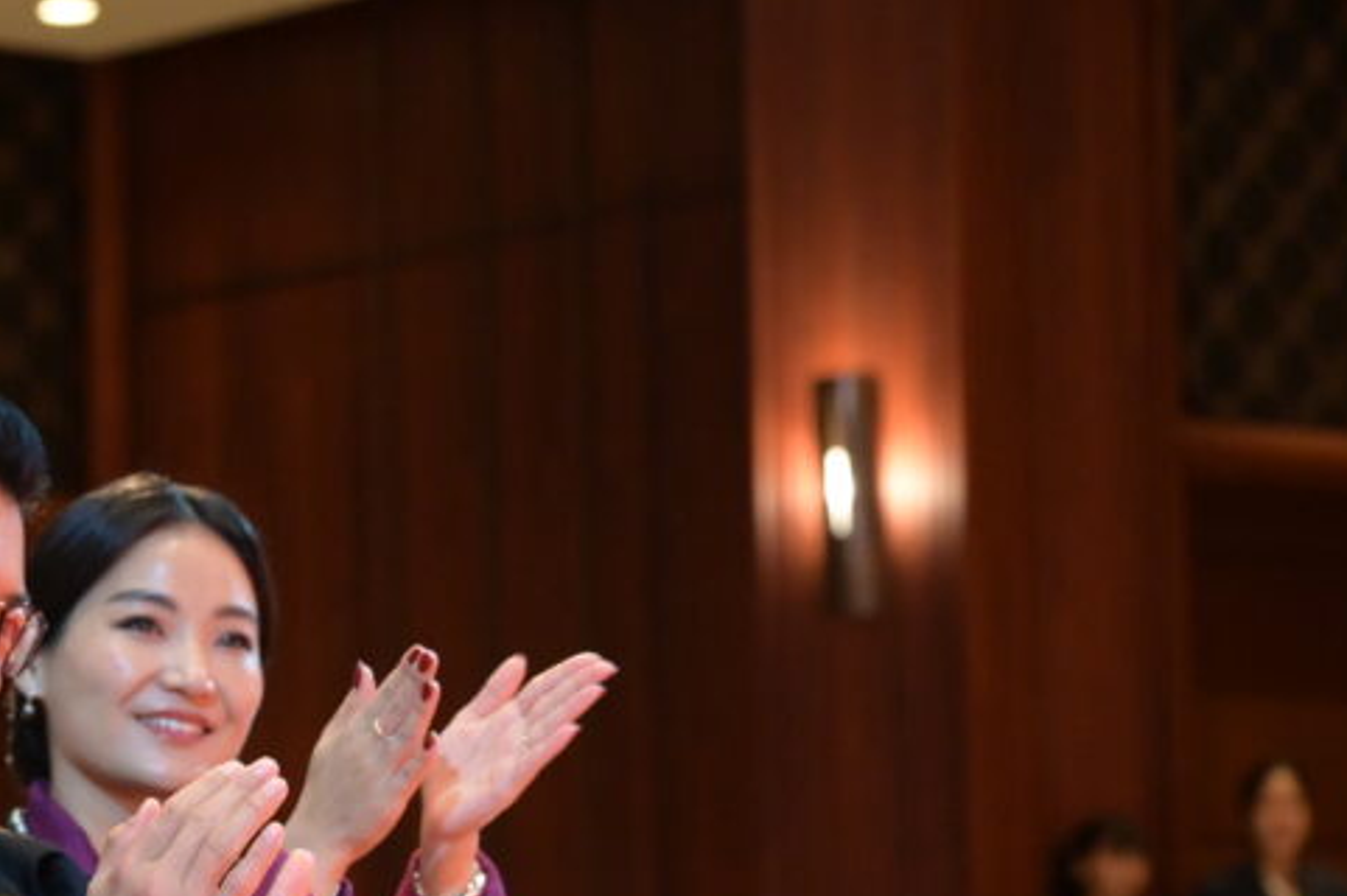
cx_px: 87
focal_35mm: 166
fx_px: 6207
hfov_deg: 12.3
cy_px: 930
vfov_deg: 8.2
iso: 6400
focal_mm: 78
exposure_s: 1/200
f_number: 4
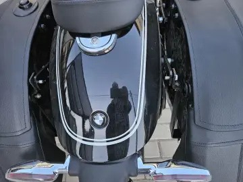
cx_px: 122
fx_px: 161
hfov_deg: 73.9
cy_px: 91
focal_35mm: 23
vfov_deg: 58.9
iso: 500
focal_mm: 5.4
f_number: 1.8
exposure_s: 1/33
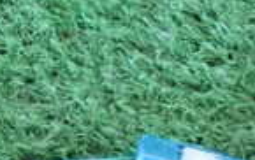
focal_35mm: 272
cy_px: 281
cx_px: -88
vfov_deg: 4.8
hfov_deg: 7.6
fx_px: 1892
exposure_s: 1/15
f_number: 3.6
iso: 800
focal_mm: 11.09
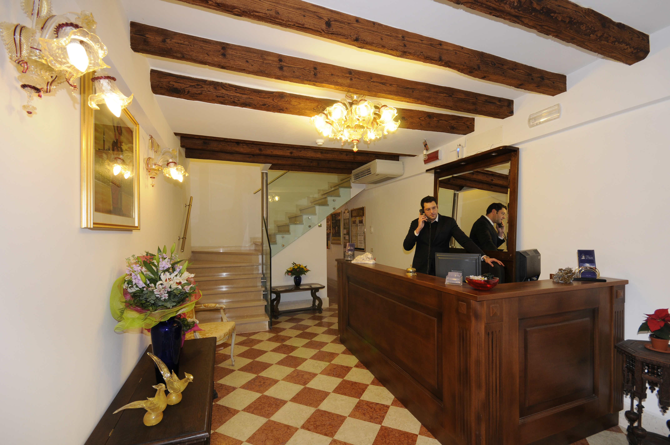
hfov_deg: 100.5
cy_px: 222
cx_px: 335
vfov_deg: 77.2
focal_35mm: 15
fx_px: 279
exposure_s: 1/4
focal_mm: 10
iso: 200
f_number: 8
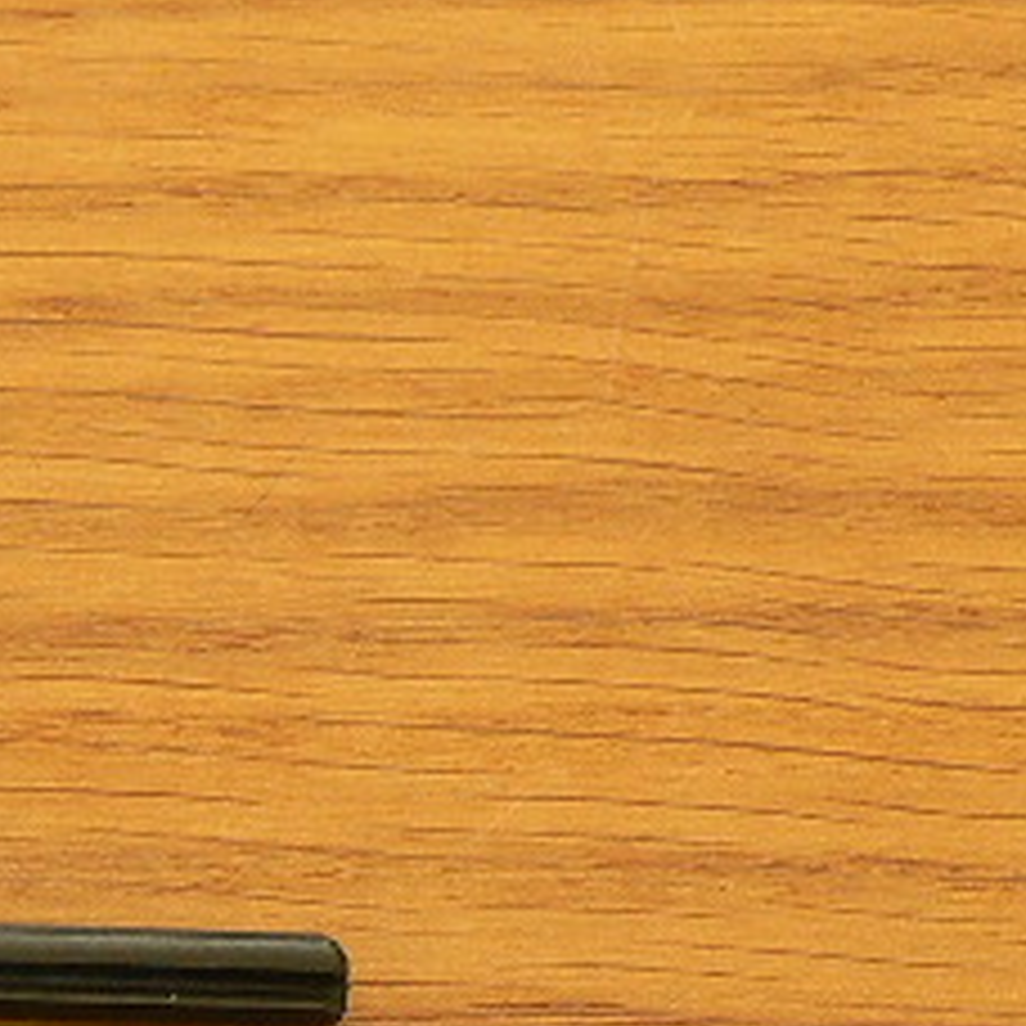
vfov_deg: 12.4
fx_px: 4661
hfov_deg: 12.3
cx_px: -234
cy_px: 1053
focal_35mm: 139
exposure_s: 1
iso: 100
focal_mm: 6.8
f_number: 3.6
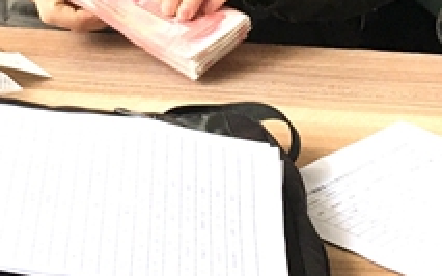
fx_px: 1782
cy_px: -35
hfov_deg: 14.1
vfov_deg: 8.8
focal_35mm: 148
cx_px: 249
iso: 32
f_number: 2.2
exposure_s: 1/33
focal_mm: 4.15
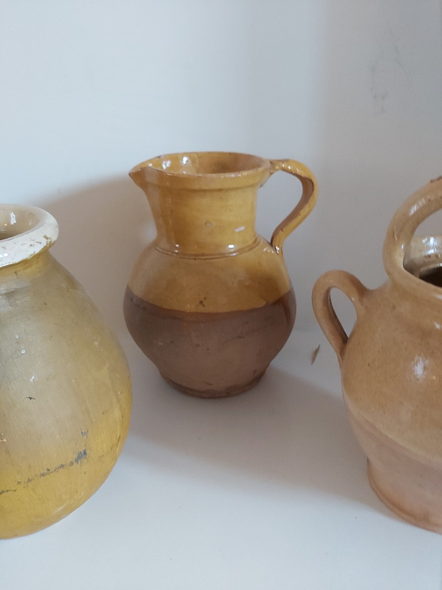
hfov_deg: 53.1
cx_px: 221
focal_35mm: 26
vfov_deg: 67.3
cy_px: 295
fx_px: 443
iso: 400
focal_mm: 3.92
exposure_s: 1/33
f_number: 1.7
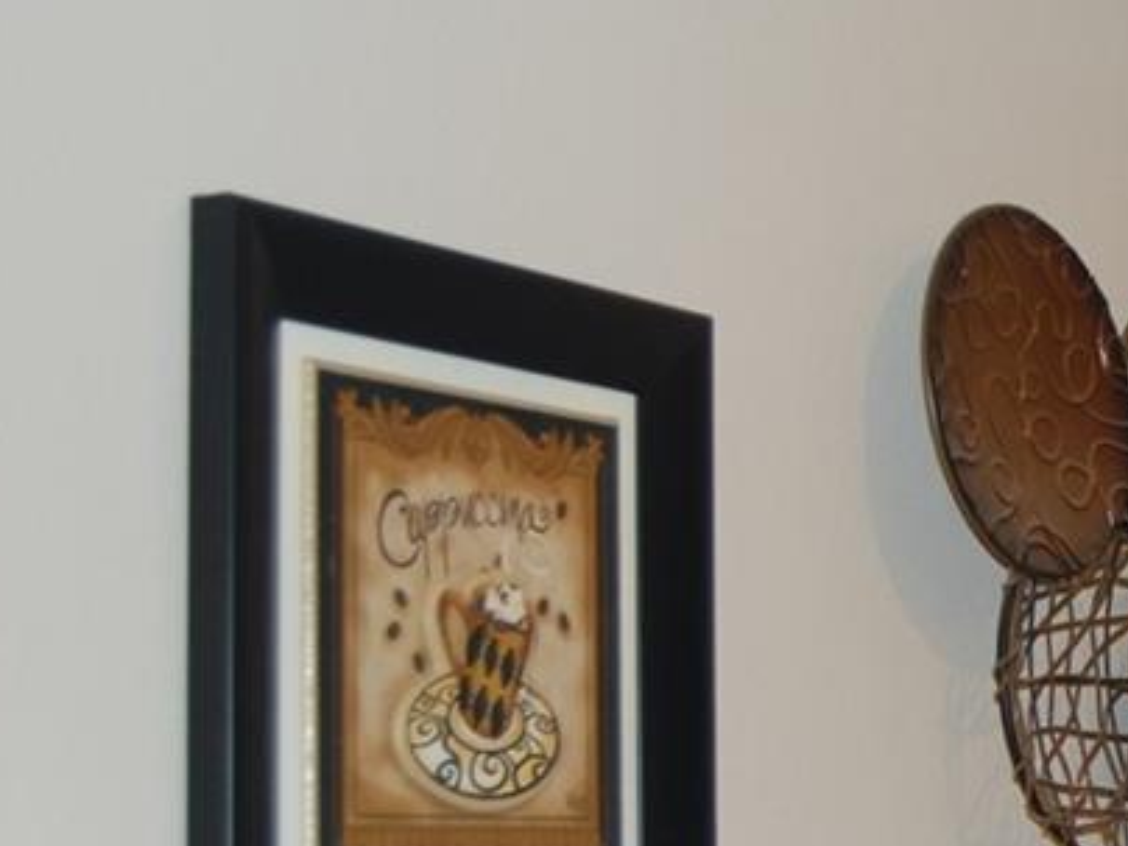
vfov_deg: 15.5
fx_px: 3096
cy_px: 656
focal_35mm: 95
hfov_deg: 19.3
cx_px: 1393
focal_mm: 26
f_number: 4.2
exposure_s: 1/60
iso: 400
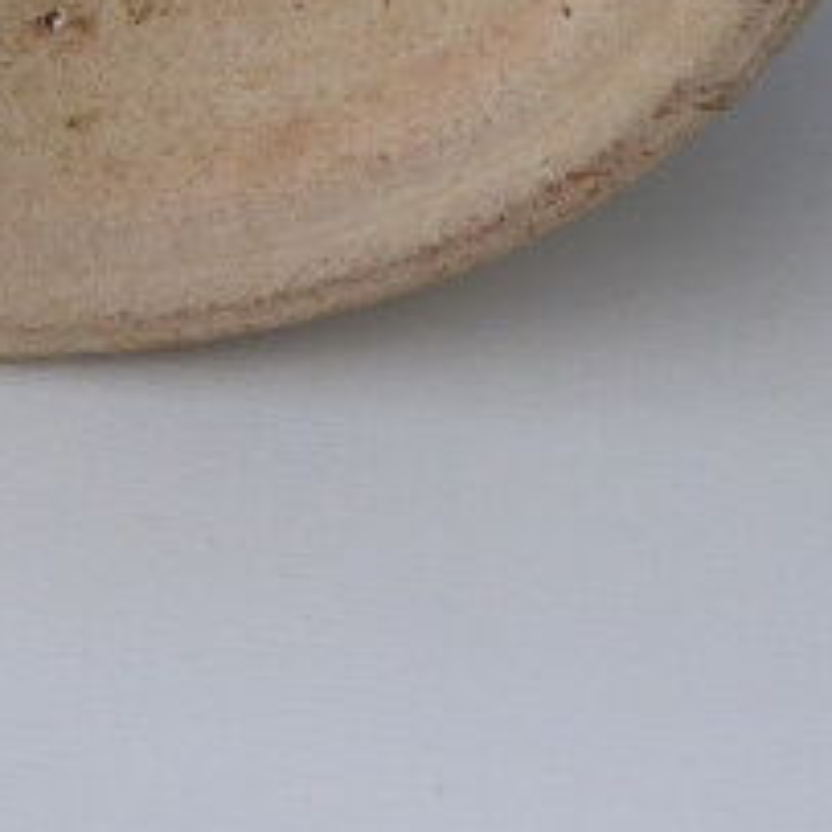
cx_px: -16
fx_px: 5221
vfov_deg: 8.9
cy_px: -402
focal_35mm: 192
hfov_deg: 9.0
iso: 160
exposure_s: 1/250
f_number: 4.9
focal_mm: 11.7
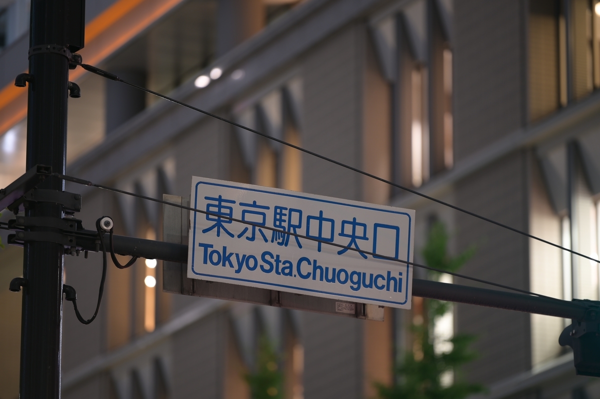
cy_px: 200
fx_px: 3331
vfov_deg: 6.9
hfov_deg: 10.3
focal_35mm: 200
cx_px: 300
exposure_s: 2
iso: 100
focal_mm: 200
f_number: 2.8
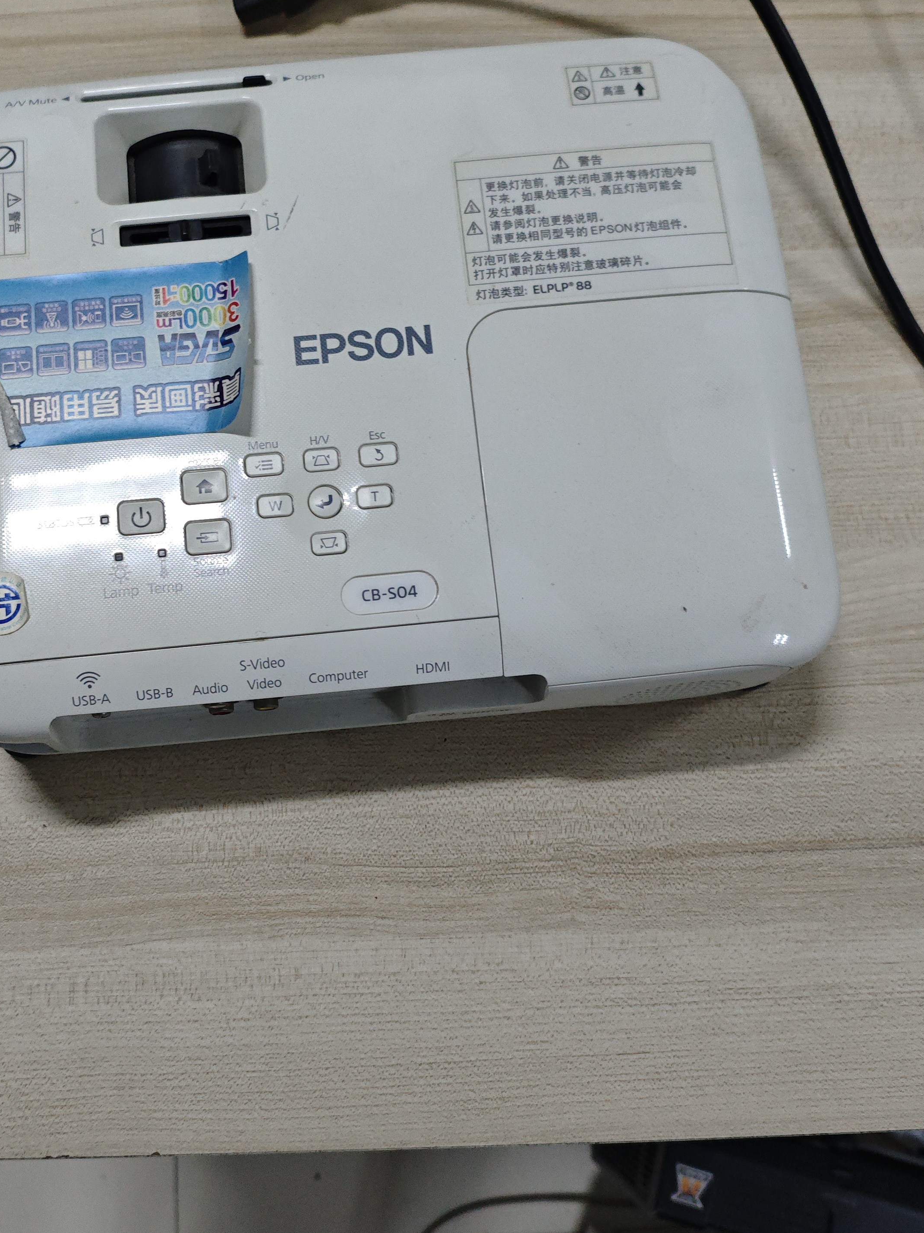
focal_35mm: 33
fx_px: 1175
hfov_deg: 42.6
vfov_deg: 55.4
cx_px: 349
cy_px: 610
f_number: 1.6
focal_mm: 6.55
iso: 500
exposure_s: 1/50
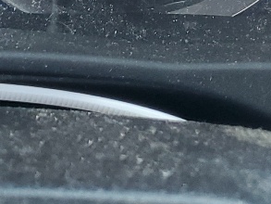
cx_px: -252
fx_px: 1112
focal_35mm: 142
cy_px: -284
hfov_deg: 12.4
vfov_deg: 9.3
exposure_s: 1/60.2
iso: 84
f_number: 1.5
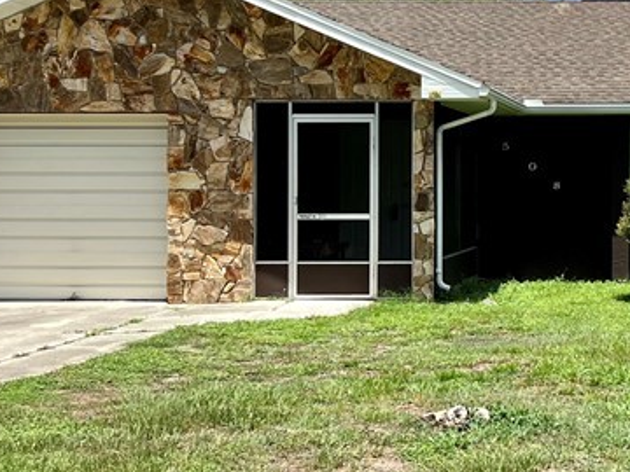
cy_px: 164
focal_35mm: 74
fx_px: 1347
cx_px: 590
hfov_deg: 25.4
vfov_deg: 19.8
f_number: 1.5
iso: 50
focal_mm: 5.7
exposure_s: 1/5076
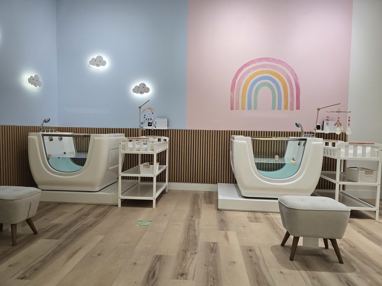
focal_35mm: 23
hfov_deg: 73.9
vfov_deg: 58.9
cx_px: 191
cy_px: 143
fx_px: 254
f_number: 1.7
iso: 160
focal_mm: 6.3
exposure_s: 1/120
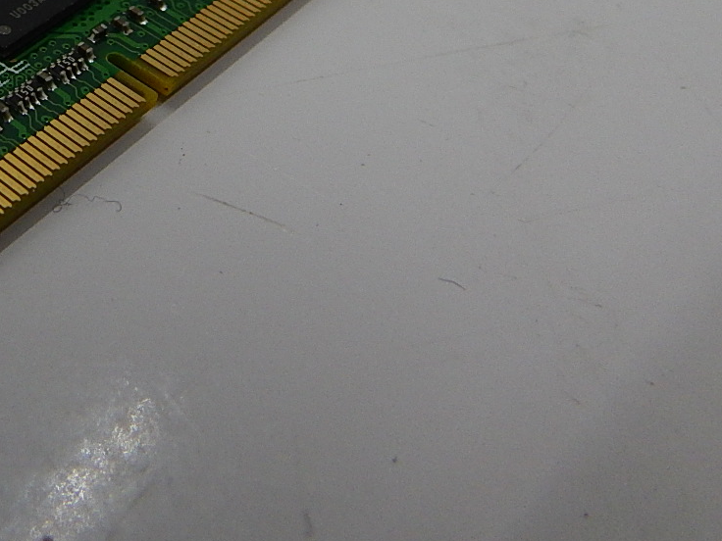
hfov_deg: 34.1
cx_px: -32
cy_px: 45
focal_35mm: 50
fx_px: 1043
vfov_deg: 27.9
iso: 250
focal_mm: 4
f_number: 3
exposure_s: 1/250
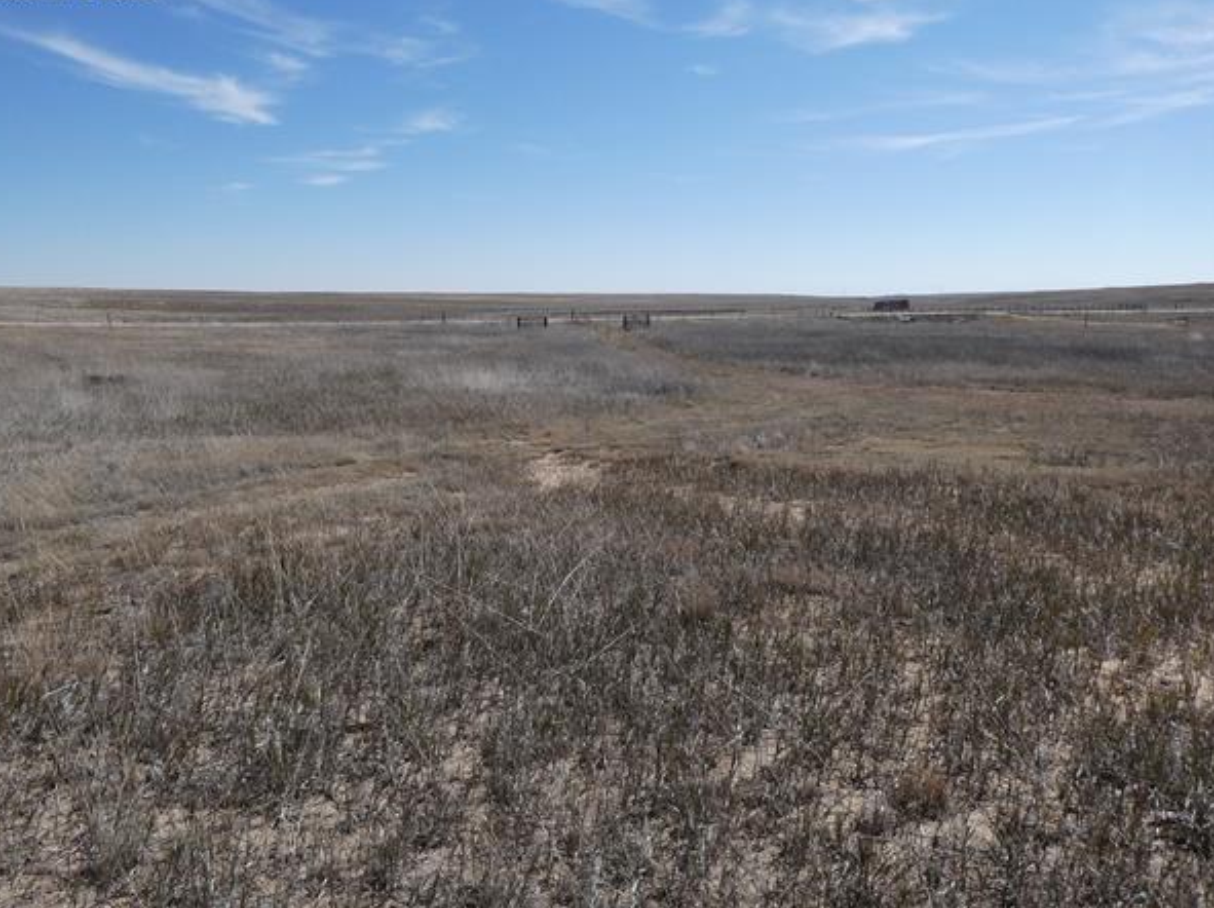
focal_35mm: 26
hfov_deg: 67.3
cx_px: 567
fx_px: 911
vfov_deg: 52.9
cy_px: 418
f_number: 4.5
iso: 80
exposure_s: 1/800
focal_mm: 4.3
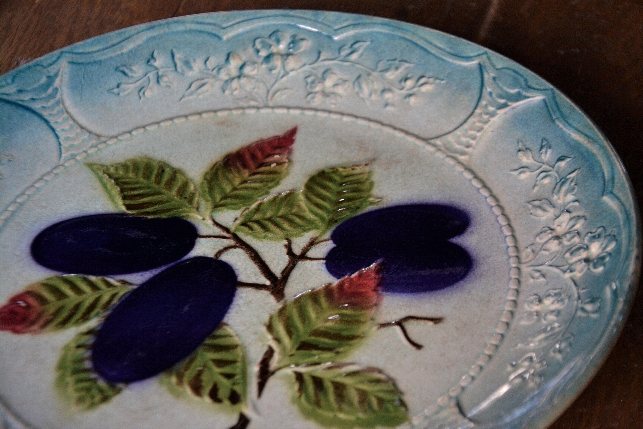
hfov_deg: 21.9
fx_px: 1661
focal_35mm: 93
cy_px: 214
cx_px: 322
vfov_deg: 14.7
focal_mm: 62
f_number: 5.3
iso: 640
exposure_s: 1/200
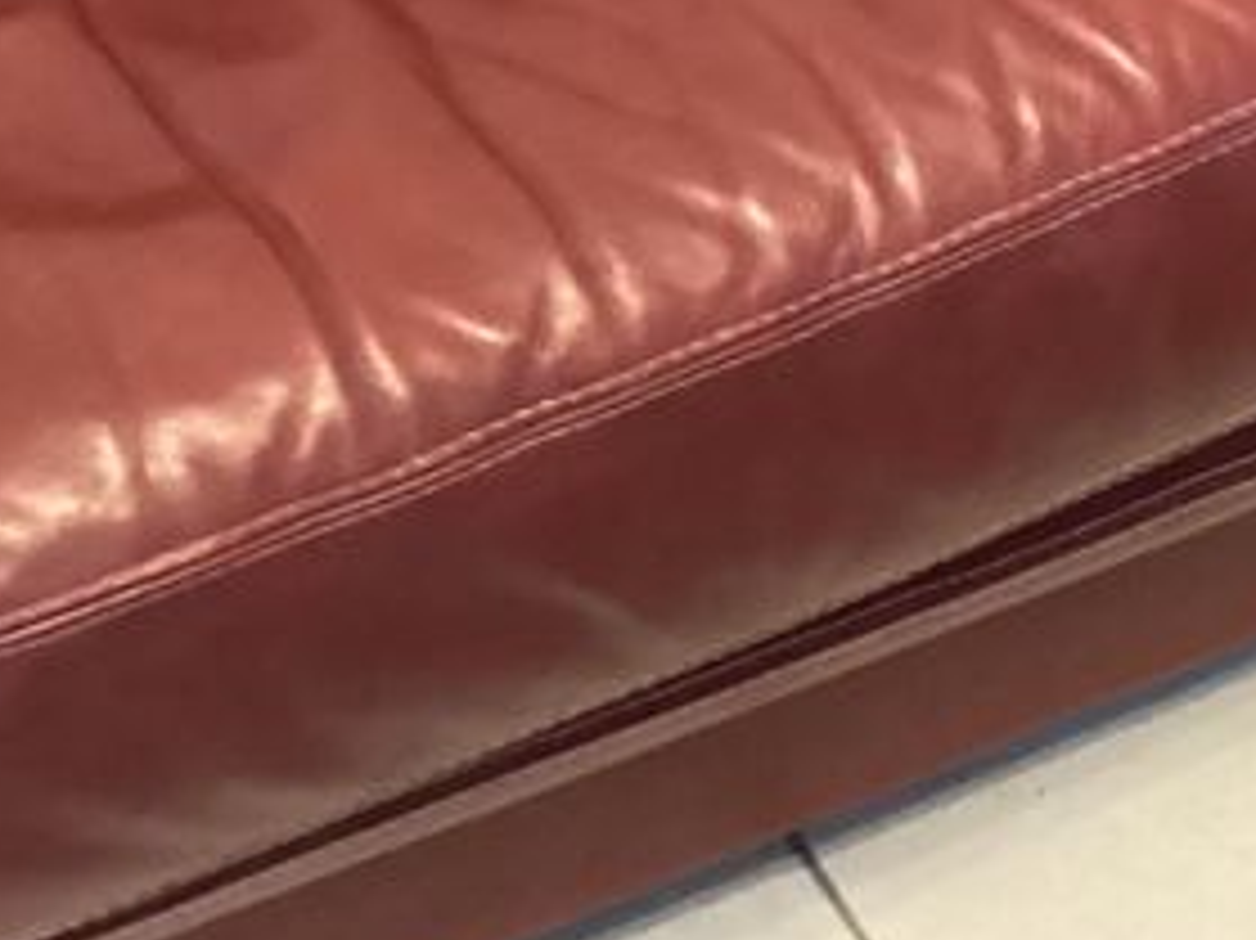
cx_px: 810
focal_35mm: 111
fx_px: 4026
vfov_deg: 12.5
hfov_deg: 17.7
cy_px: -558
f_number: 2.4
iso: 640
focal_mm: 3.3
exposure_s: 1/24
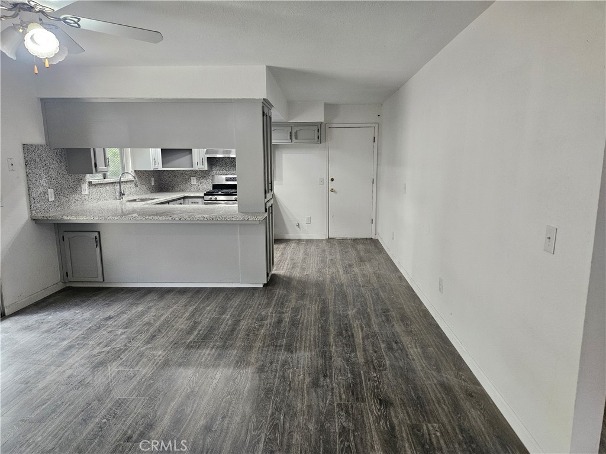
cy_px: 227
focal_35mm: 23
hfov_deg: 73.9
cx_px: 303
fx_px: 403
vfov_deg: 58.9
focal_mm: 5.4
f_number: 1.8
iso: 320
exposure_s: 1/120
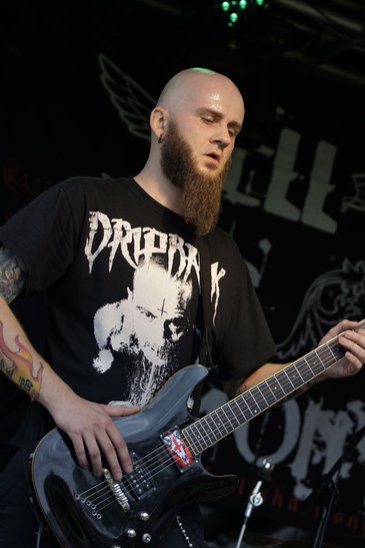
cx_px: 182
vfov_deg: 13.7
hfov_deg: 9.1
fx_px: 2285
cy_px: 274
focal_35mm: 150
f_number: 5.6
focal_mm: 100
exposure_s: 1/200
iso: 200
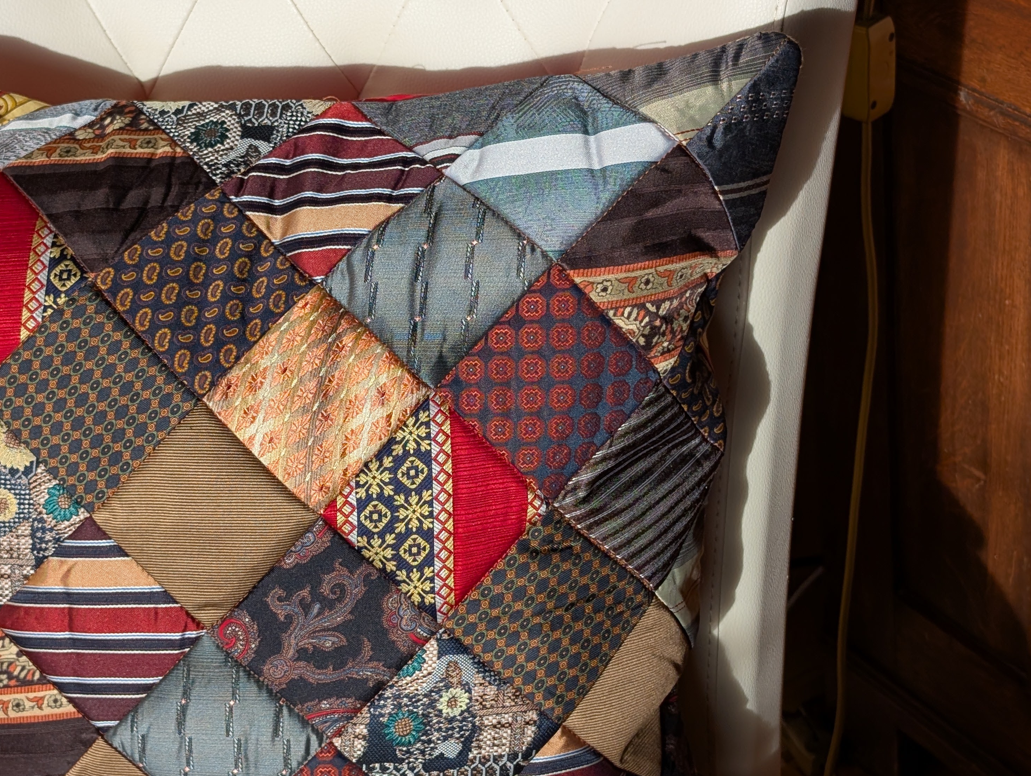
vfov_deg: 21.6
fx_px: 2028
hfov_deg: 28.4
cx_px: 377
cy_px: 477
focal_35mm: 68
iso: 24
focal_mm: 6.9
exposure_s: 1/789
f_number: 1.68
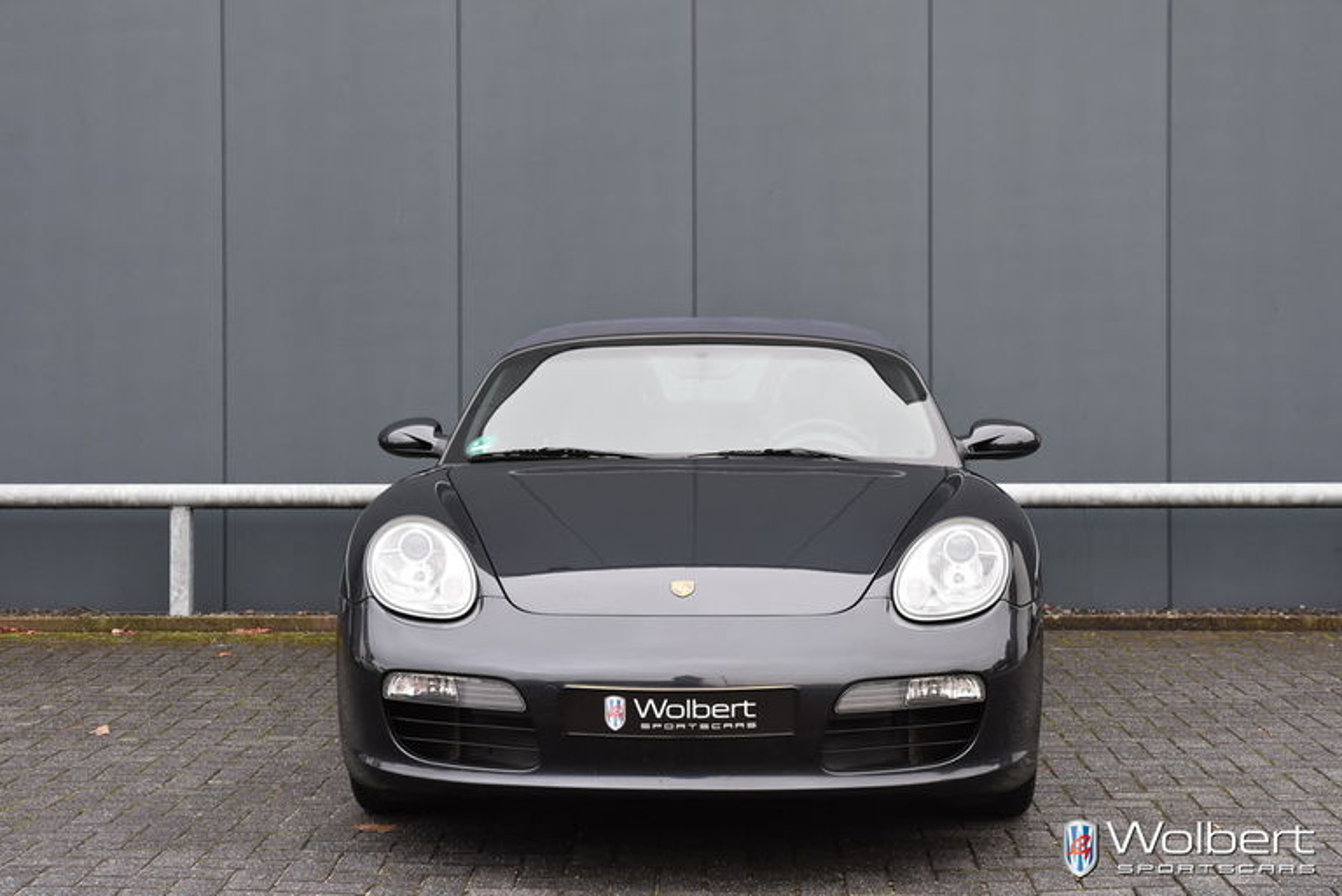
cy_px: 448
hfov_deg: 29.2
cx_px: 671
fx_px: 2574
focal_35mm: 69
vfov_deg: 19.8
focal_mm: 46
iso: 800
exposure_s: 1/160
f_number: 6.3
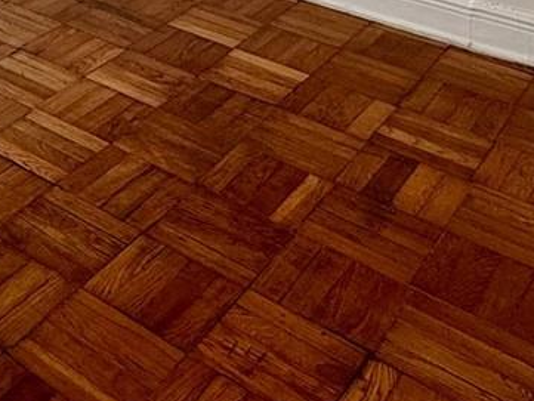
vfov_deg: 17.3
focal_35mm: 62
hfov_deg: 28.1
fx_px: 957
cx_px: -70
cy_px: -394
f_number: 2.2
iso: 50
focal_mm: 2.22
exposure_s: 1/99
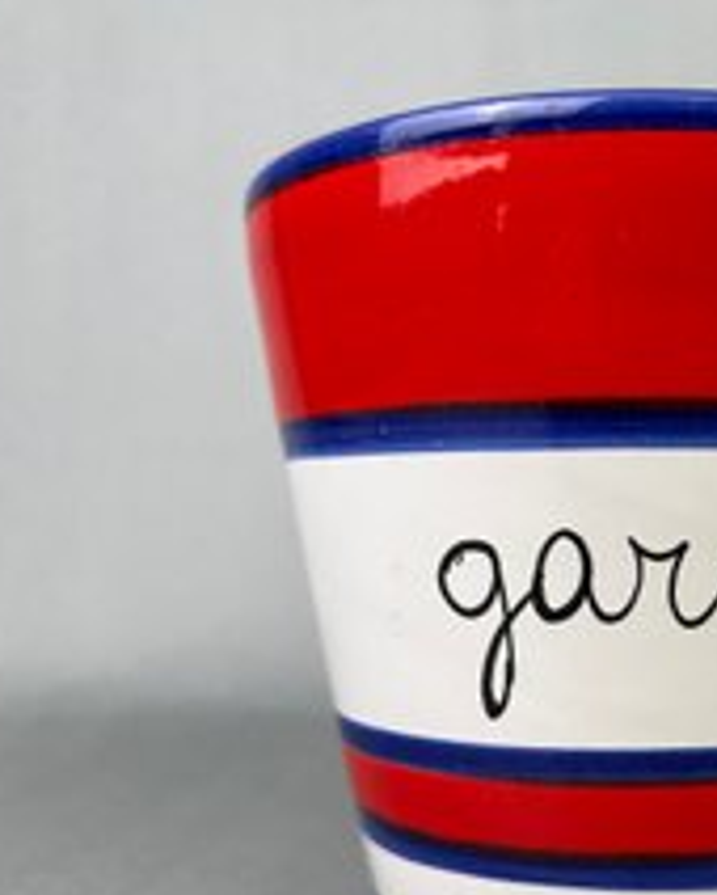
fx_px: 1086
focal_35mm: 41
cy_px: 538
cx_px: 660
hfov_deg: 34.3
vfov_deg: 44.5
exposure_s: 1/177
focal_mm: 5.7
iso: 40
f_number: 1.5
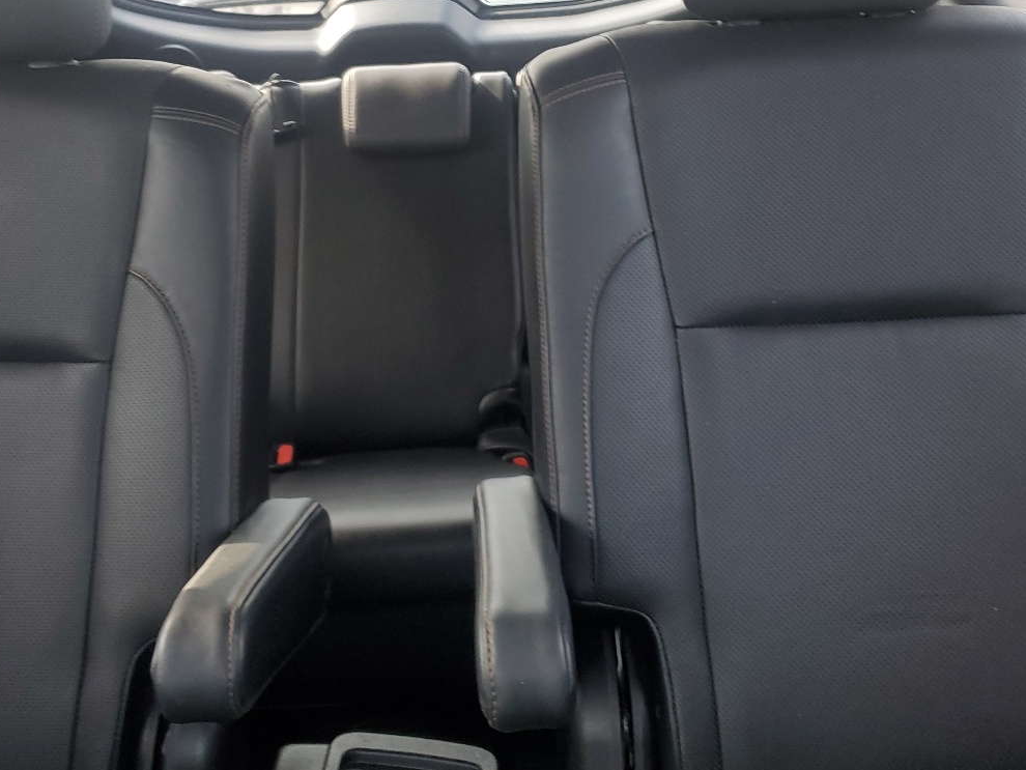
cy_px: 164
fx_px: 1245
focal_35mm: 42
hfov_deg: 44.8
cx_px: 498
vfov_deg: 33.5
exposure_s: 1/60.2
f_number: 1.5
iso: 62
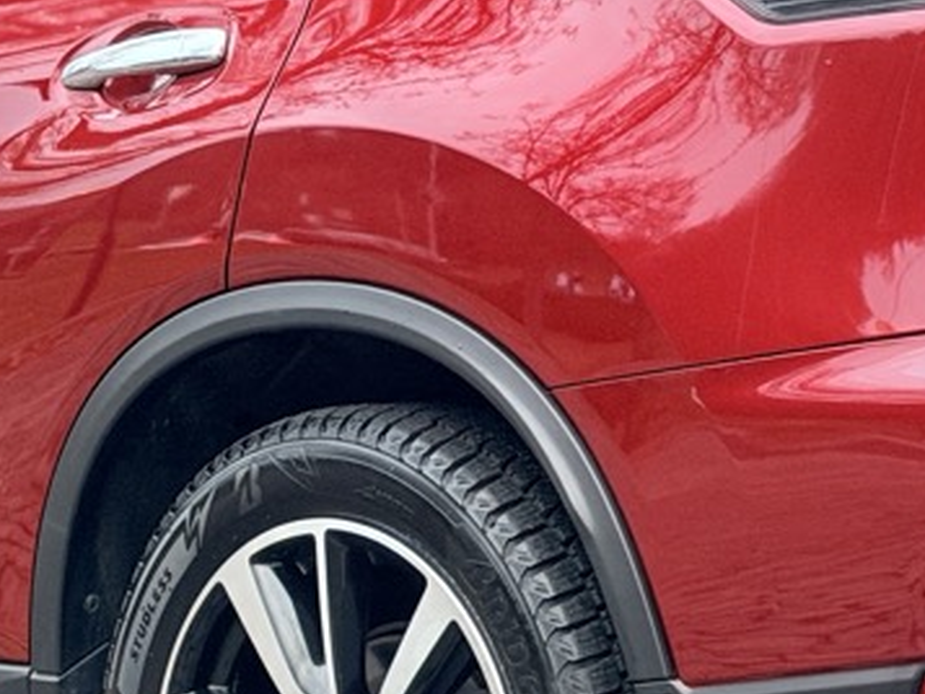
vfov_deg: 8.6
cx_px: 456
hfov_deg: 11.5
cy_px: 482
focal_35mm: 172
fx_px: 4598
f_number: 1.78
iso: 200
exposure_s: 1/60
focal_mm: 6.76
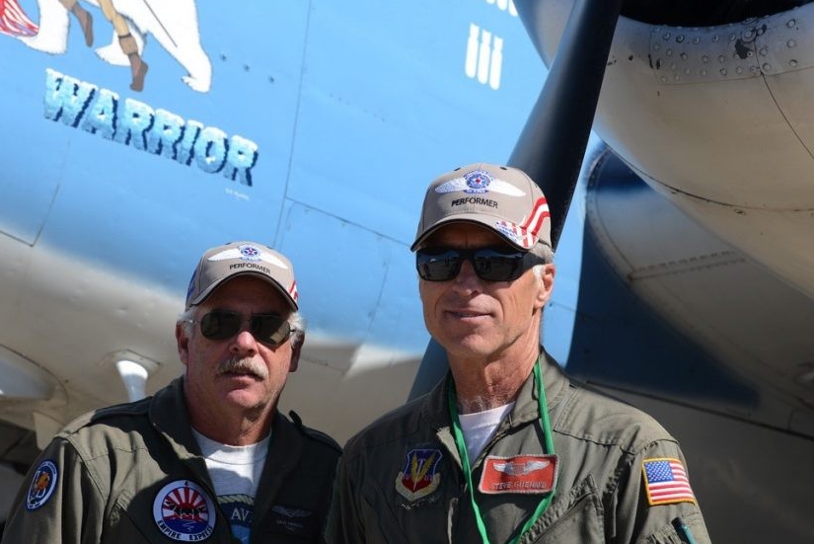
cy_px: 318
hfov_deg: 26.3
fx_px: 1742
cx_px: 349
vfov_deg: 17.7
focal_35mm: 77
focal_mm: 62
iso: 200
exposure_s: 1/640
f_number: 6.3
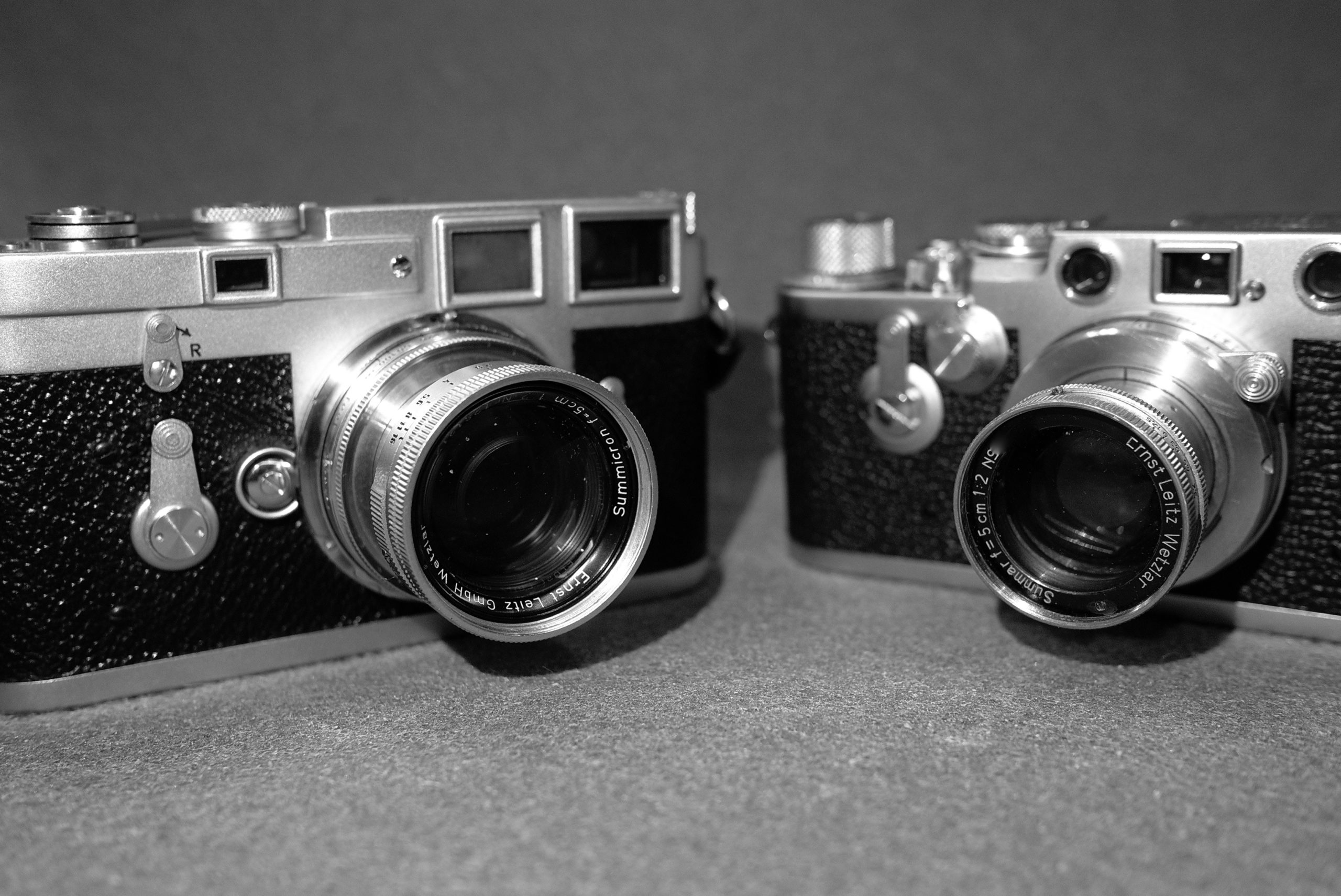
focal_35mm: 36
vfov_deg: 36.9
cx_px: 670
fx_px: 1342
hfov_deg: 53.1
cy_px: 448
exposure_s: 1/30
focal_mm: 24
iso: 800
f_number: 4
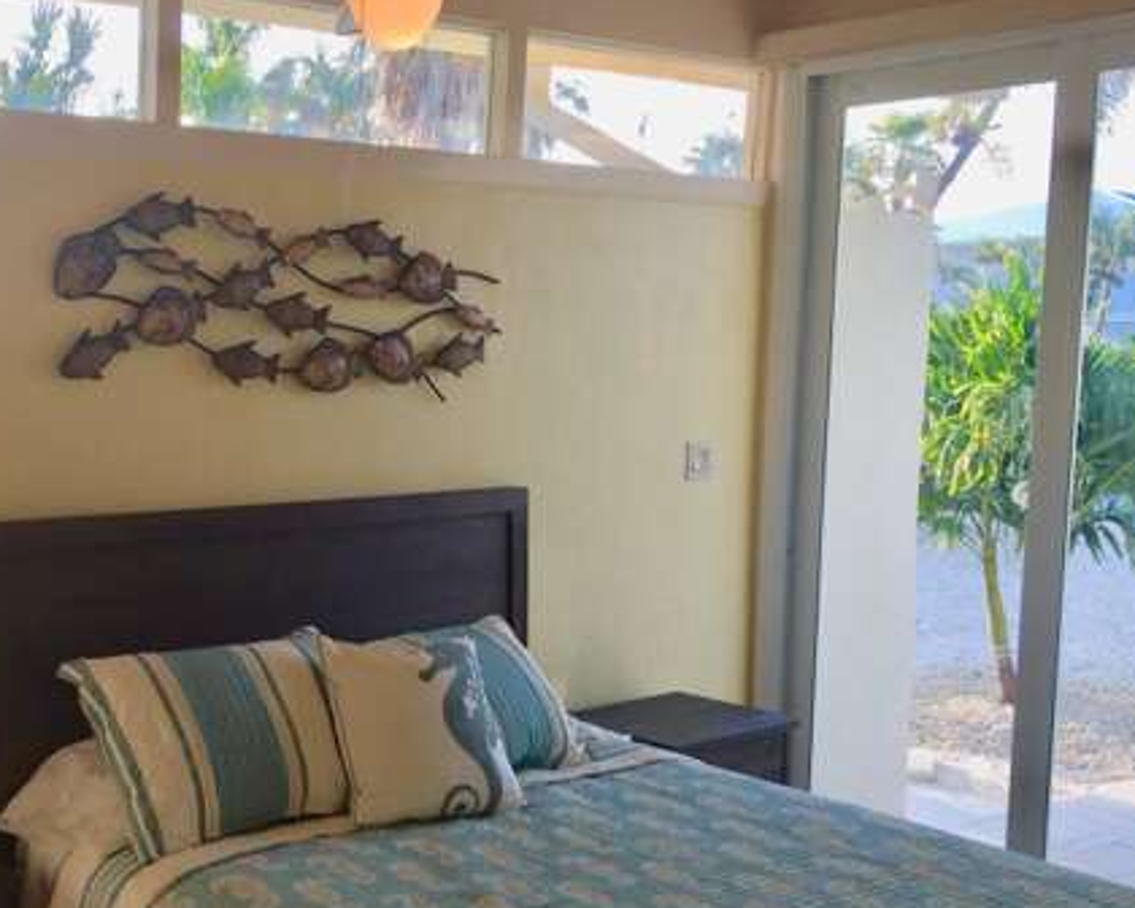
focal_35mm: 46
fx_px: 1545
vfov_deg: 32.6
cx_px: 282
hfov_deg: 39.2
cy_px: 549
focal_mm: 4.15
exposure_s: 1/260
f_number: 2.2
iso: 32
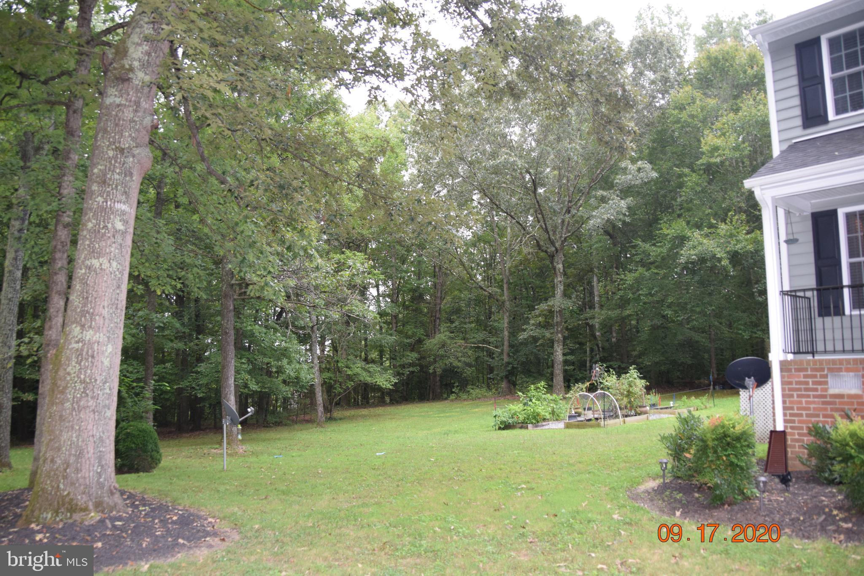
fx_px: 648
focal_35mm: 27
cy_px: 288
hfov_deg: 67.4
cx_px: 432
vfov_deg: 47.9
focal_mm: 18
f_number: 5
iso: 800
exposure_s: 1/100
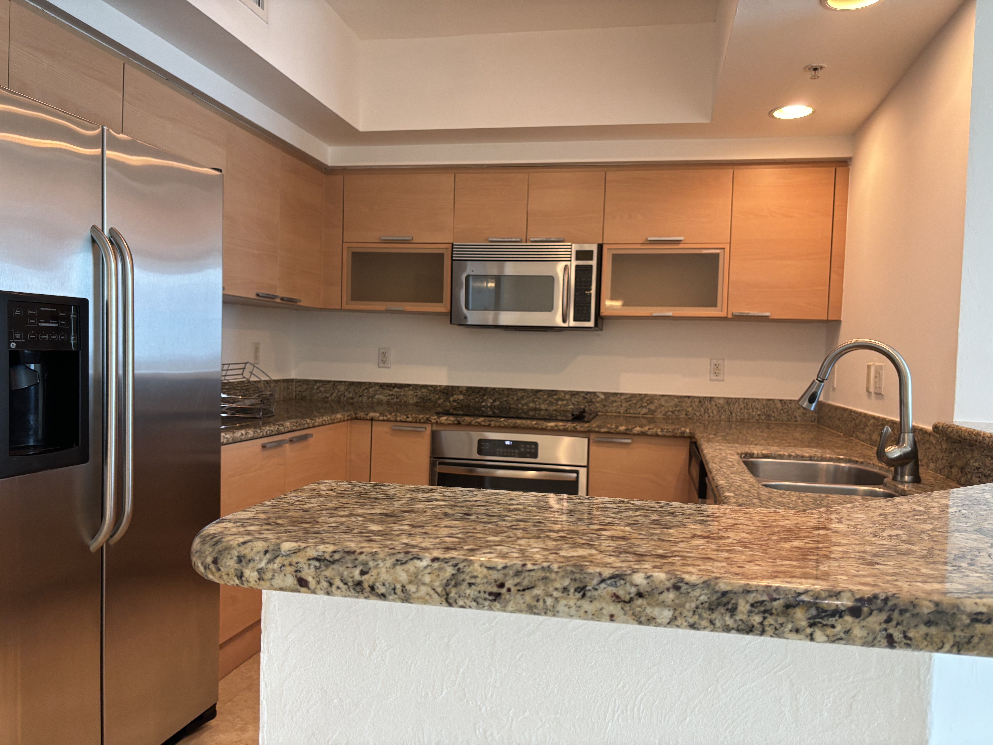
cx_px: 496
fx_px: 746
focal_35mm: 26
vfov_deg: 53.1
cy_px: 372
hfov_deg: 67.3
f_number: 1.6
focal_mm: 5.96
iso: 125
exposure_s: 1/120
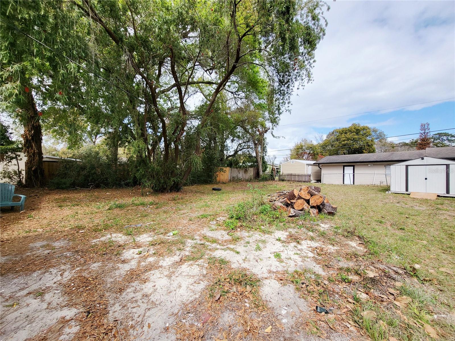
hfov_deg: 106.2
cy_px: 170
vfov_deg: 89.9
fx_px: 171
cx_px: 228
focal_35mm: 13
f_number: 2.2
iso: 32
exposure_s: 1/788
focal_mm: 1.74
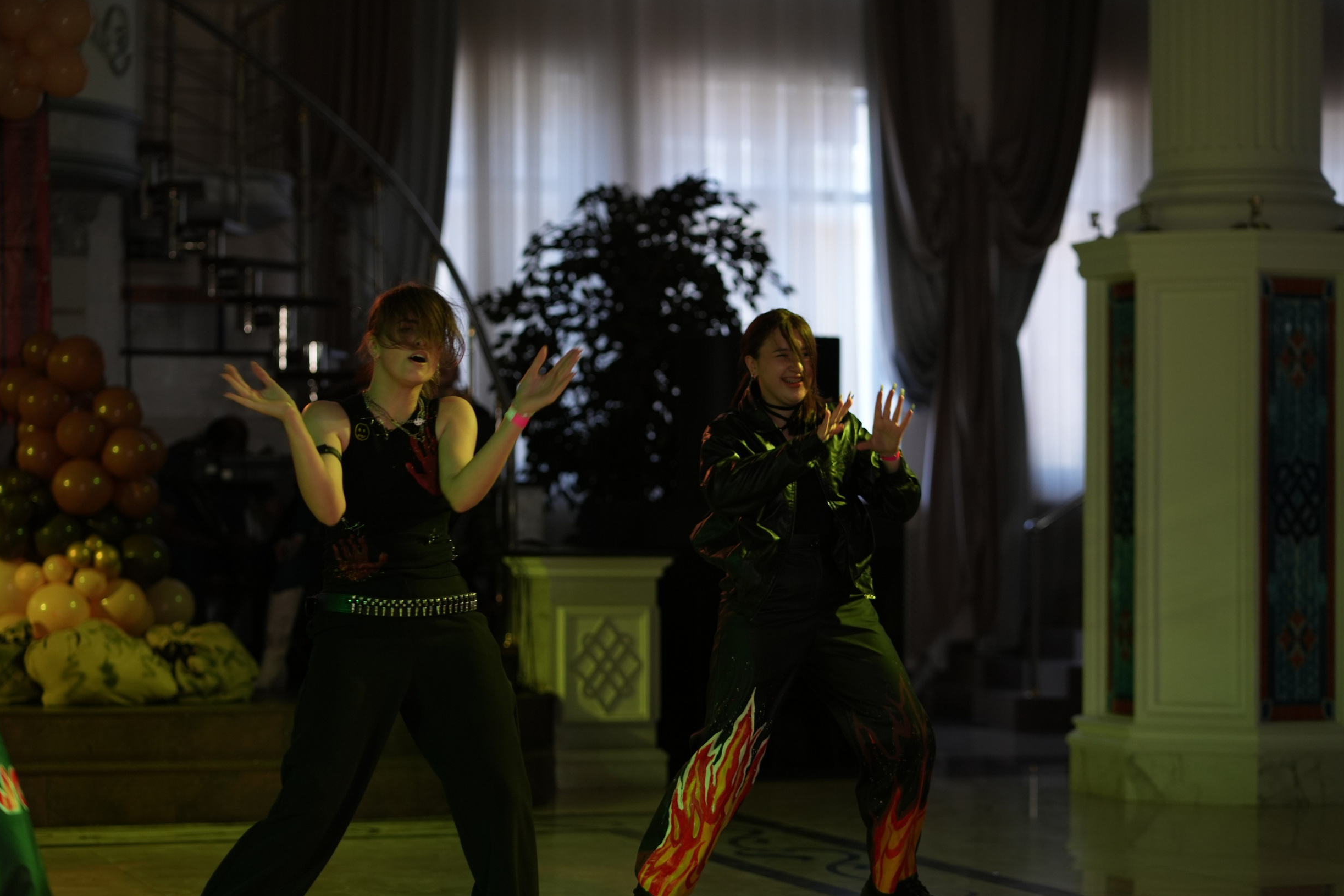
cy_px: 462
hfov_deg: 22.9
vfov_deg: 15.4
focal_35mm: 89
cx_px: 675
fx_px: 3322
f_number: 2.2
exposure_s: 1/400
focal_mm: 85
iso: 800
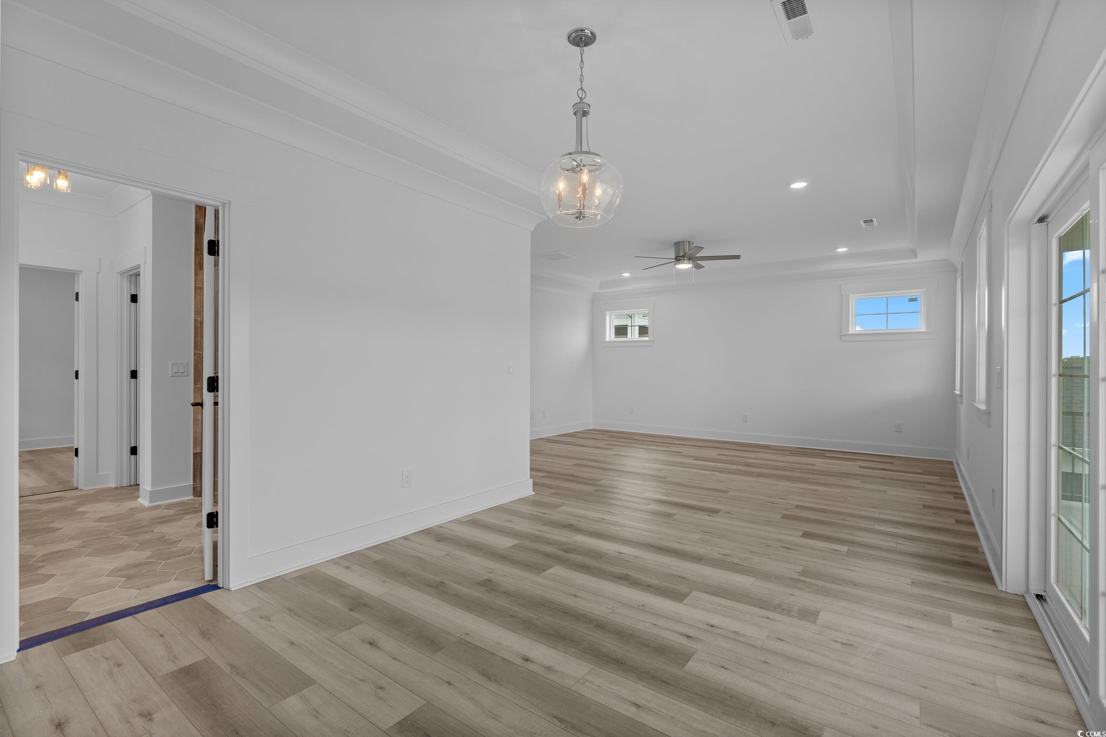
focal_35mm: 16
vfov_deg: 73.8
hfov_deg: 96.7
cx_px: 553
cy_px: 368
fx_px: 492
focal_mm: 16
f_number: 8
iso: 640
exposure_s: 1/15
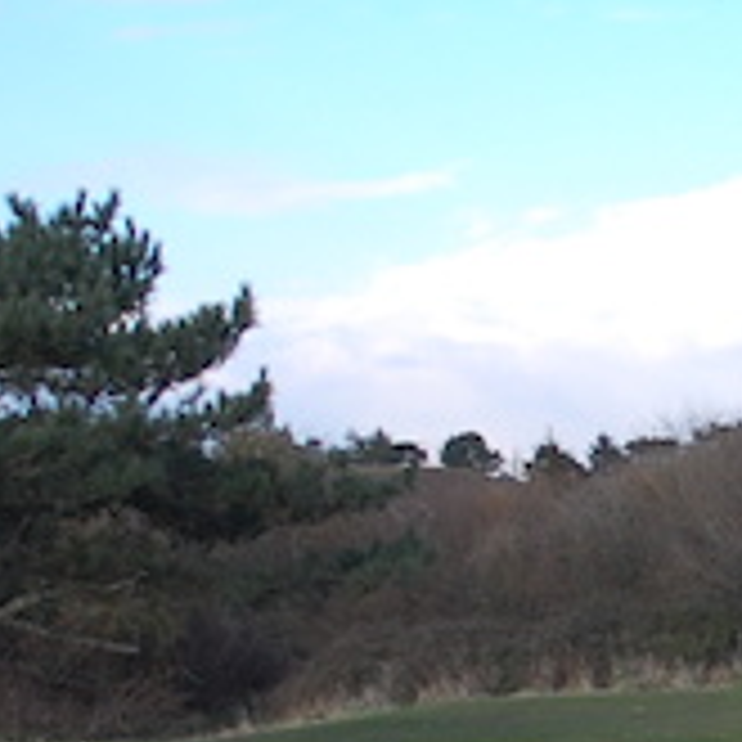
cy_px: 562
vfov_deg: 15.6
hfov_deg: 14.8
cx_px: 1048
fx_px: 2692
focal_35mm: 111
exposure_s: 1/1000
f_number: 4
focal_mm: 18
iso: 400
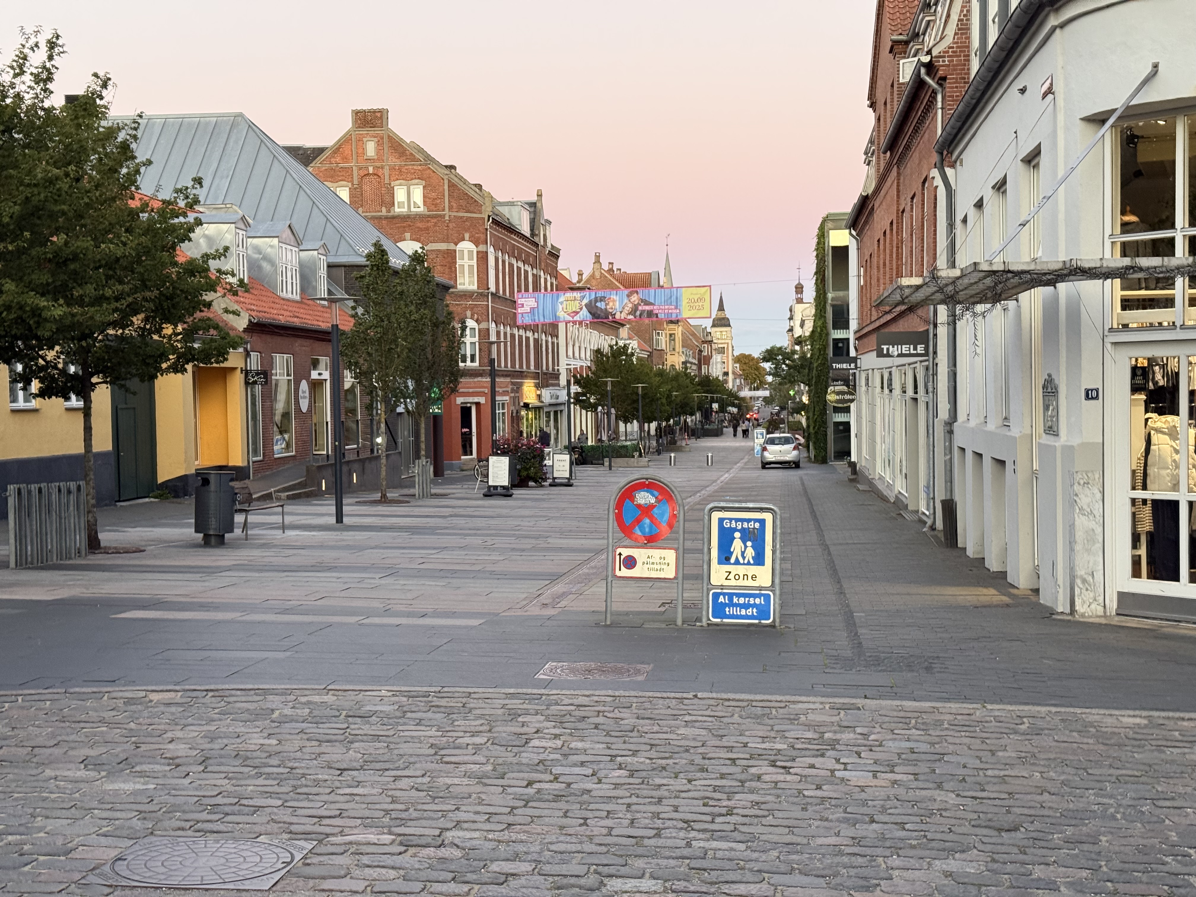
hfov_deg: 39.7
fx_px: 1658
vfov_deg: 30.3
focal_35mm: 48
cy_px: 448
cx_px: 598
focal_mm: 6.76
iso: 200
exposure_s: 1/60
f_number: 1.78
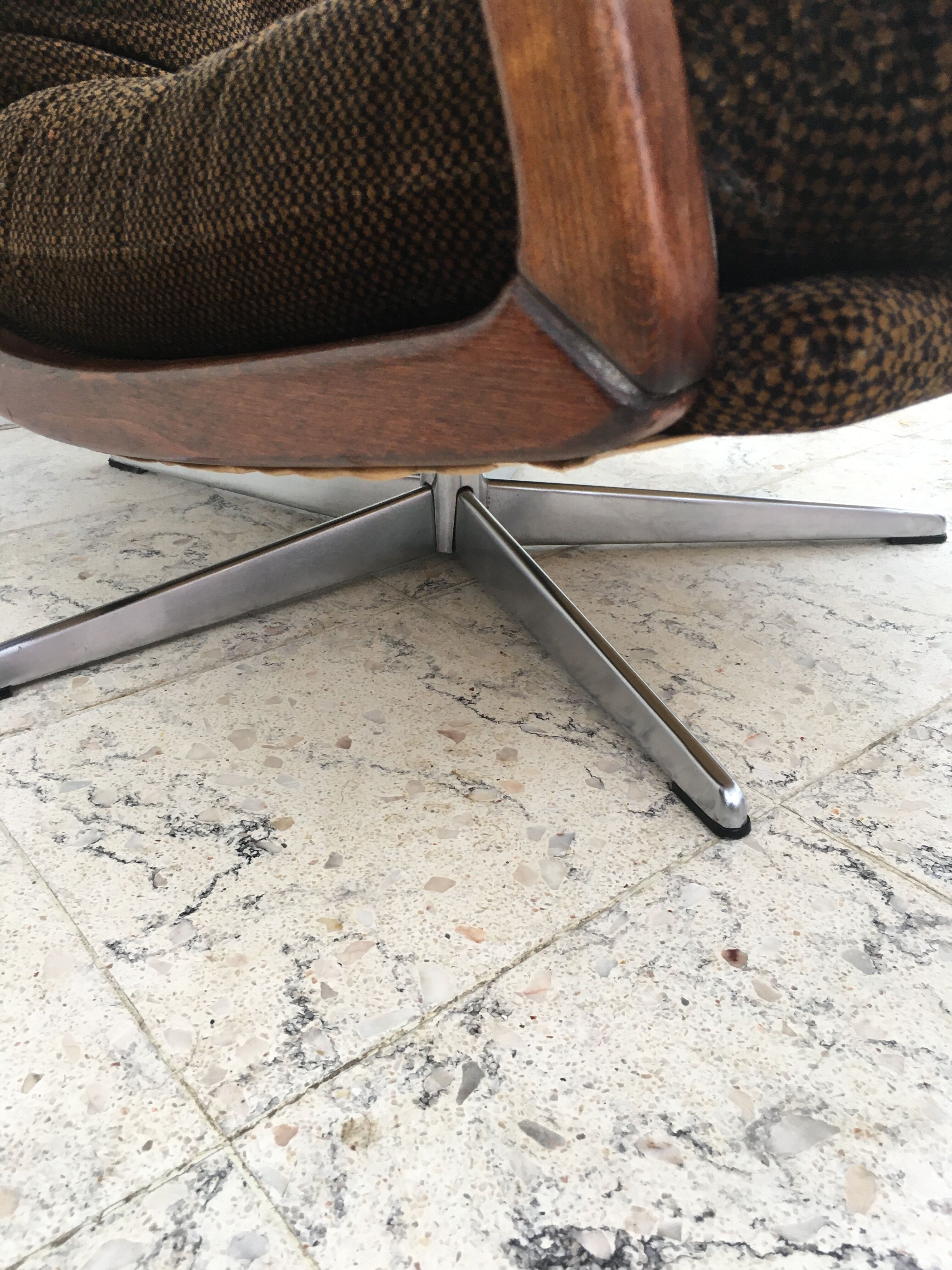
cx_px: 476
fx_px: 1063
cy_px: 635
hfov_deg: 48.2
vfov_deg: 61.7
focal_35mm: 29
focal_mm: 4.15
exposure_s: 1/33
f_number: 2.2
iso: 50
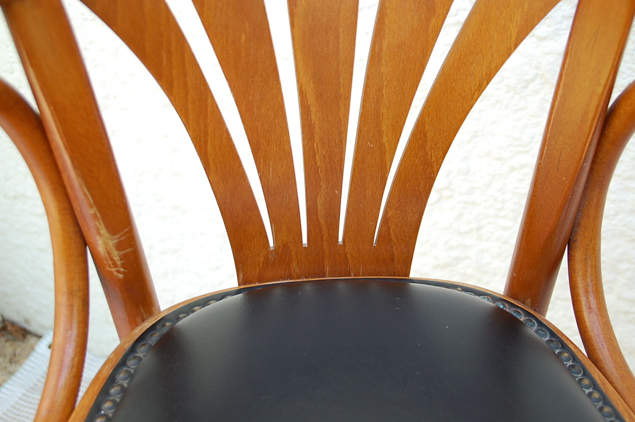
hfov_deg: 41.1
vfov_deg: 28.0
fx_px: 846
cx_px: 318
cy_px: 211
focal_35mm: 48
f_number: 5.6
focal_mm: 32
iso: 400
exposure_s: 1/125
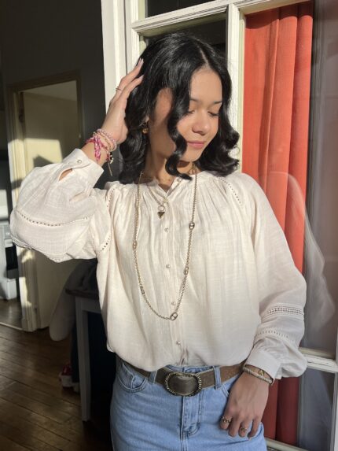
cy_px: 226
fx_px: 338
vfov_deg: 67.3
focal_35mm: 26
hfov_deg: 53.1
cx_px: 169
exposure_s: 1/3831
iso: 50
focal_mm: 5.7
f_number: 1.5
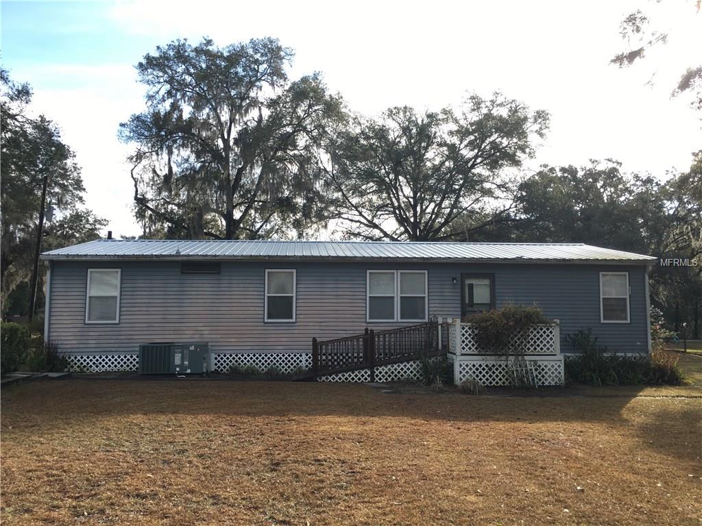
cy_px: 263
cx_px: 351
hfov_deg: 61.7
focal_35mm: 29
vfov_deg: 48.2
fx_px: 588
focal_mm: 4.15
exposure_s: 1/432
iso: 25
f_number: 2.2
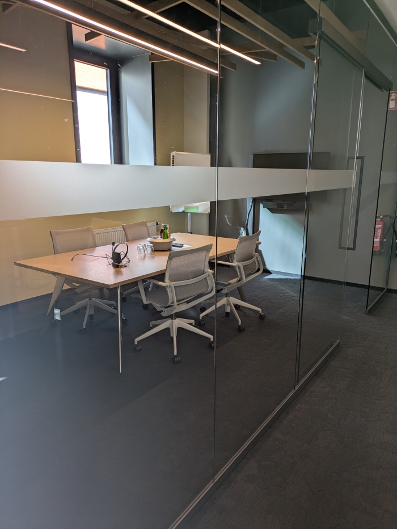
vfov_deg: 69.4
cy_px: 264
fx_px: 382
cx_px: 198
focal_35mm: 25
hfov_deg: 54.9
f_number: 1.89
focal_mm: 5.43
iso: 58
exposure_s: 1/100
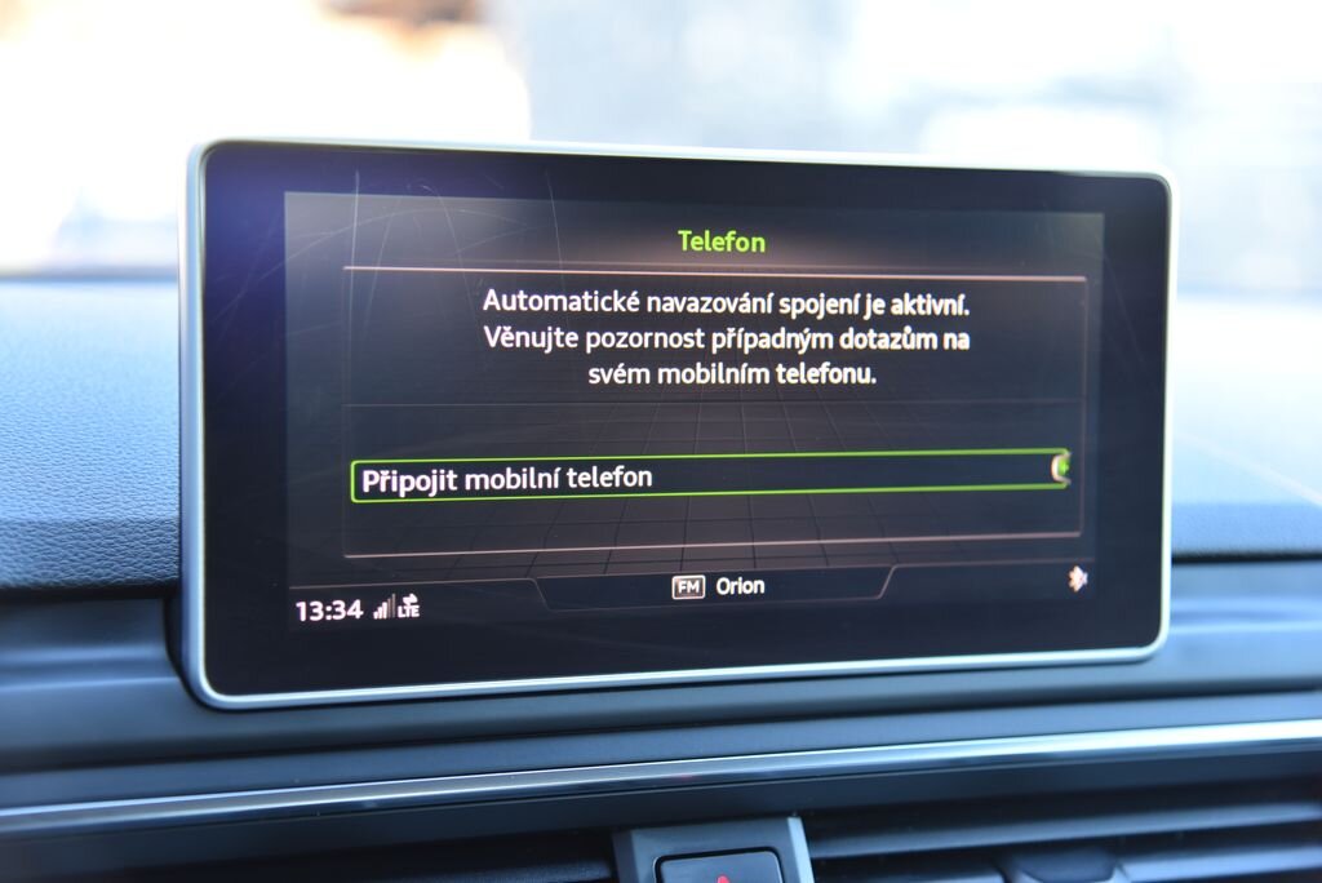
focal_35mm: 62
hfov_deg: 32.4
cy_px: 442
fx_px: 2278
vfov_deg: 21.9
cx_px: 661
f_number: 4
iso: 500
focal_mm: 62
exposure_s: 1/50
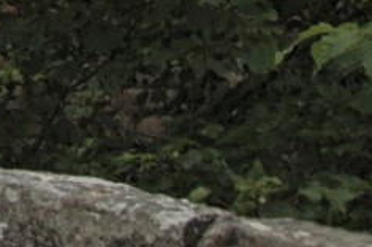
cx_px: -655
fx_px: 2353
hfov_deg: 8.0
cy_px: -440
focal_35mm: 228
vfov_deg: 5.7
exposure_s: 1/320
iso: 200
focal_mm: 22
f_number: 9
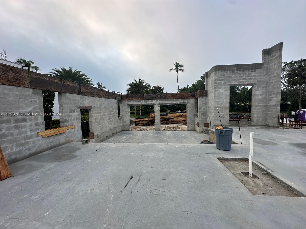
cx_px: 153
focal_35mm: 14
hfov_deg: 102.1
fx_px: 124
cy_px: 114
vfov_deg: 85.7
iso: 40
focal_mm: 2.22
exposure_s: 1/313
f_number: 2.2
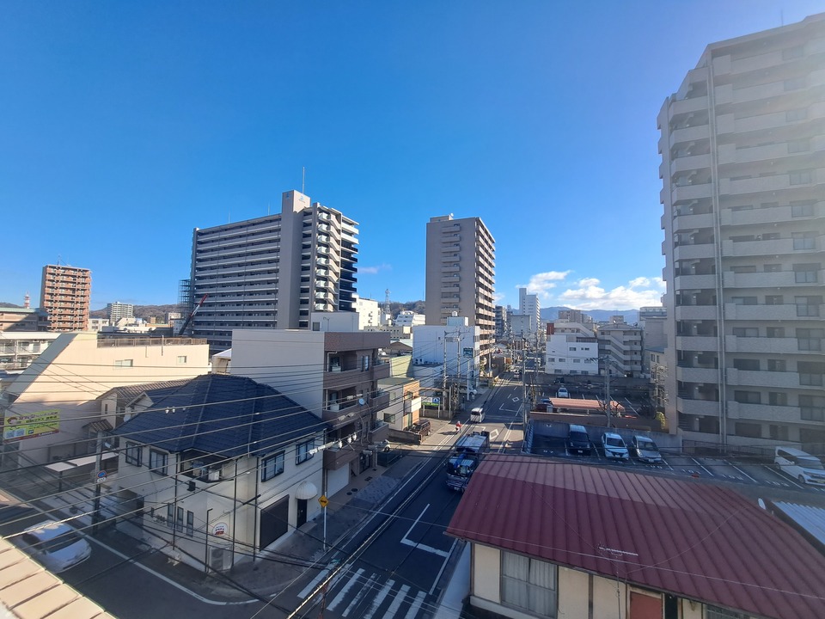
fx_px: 310
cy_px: 310
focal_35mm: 13
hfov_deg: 106.2
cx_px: 412
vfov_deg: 89.9
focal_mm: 1.74
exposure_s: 1/848
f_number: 2.2
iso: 50
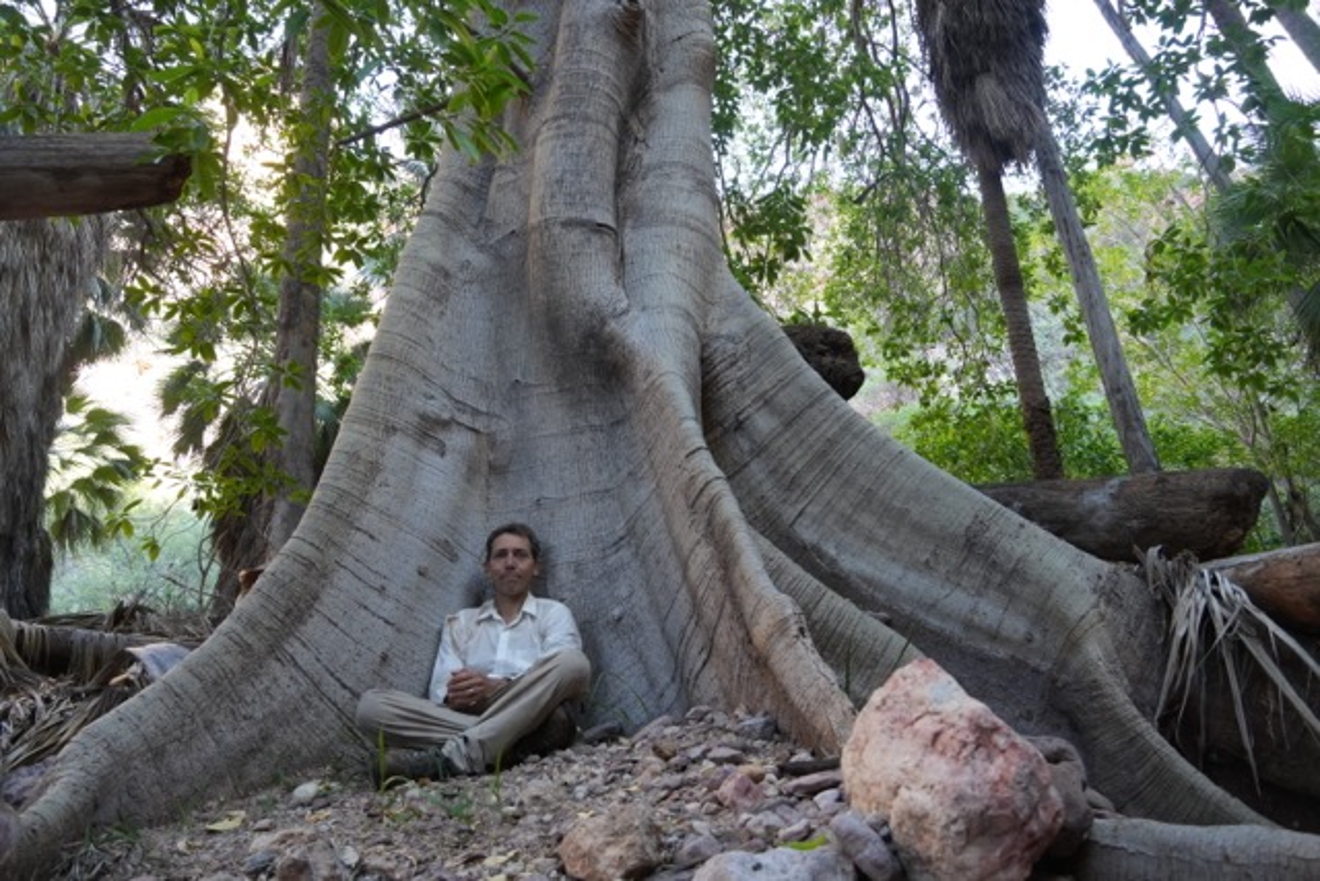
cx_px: 660
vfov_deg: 48.0
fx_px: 990
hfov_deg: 67.4
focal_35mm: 27
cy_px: 440
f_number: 4
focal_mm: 18
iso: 1000
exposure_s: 1/160
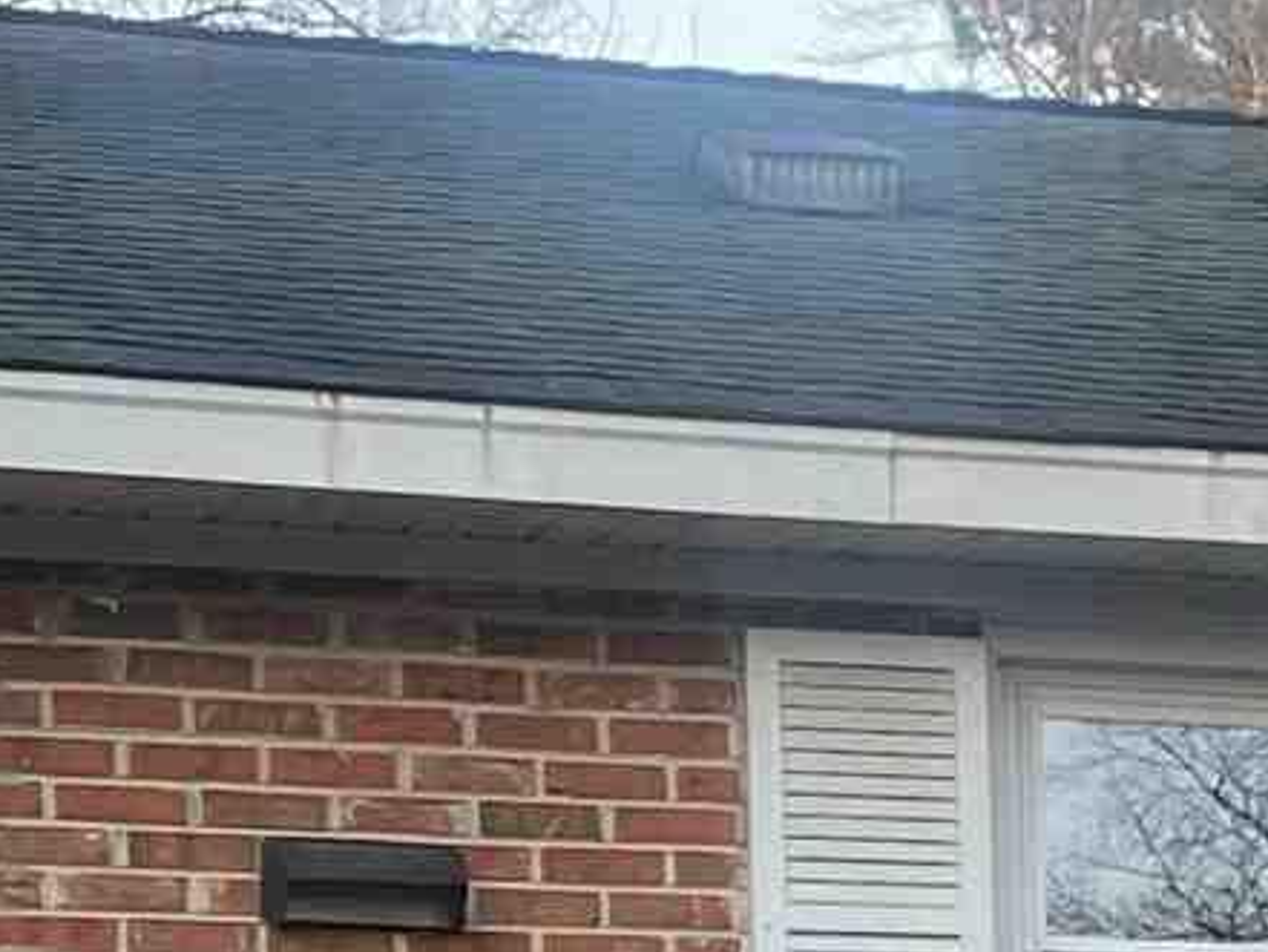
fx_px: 6632
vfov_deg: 8.0
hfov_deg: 10.7
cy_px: 1510
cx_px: 1599
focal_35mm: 181
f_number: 1.8
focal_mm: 4.25
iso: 50
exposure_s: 1/121
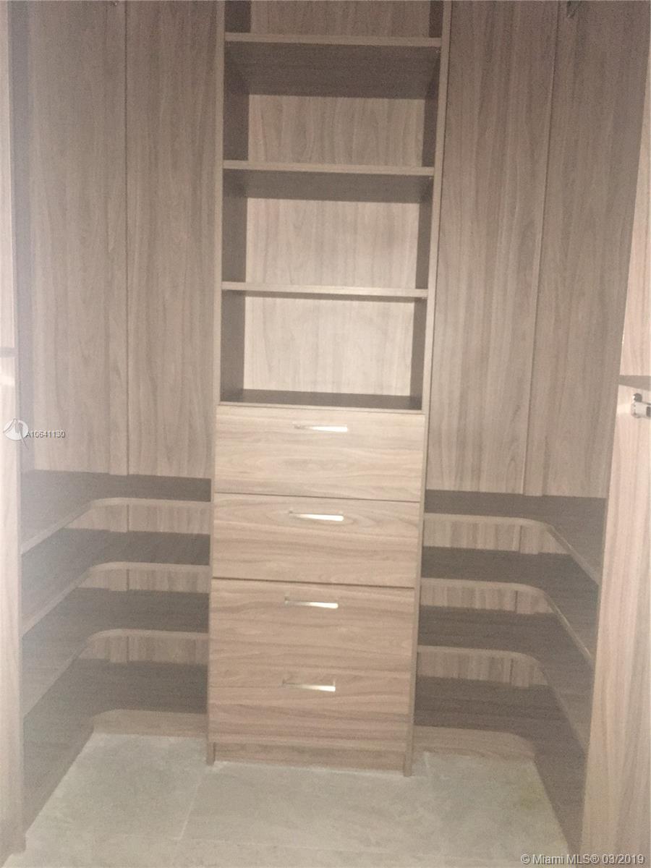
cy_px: 434
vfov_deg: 61.7
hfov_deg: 48.2
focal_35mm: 29
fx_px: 727
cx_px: 326
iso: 320
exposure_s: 1/16
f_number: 2.2
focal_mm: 4.15
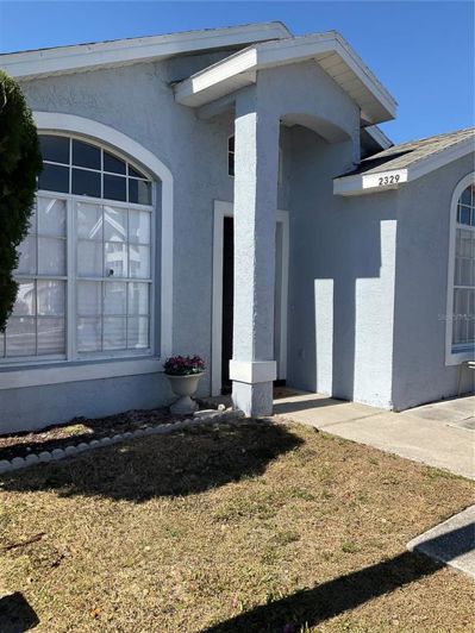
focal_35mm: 29
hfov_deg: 48.2
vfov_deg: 61.7
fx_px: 531
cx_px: 238
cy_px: 316
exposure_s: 1/2538
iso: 16
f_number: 1.8
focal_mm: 3
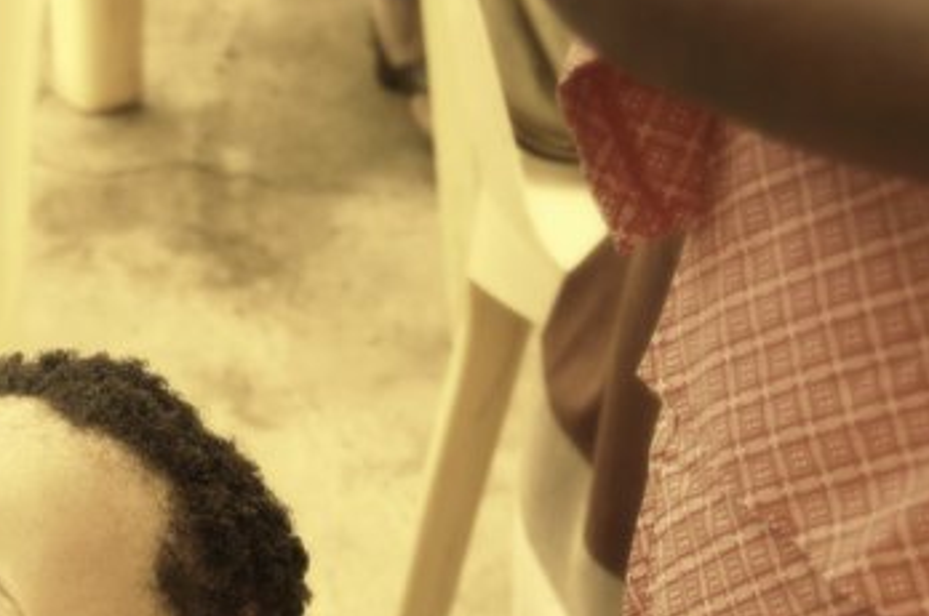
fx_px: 3737
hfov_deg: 13.9
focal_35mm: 145
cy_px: 667
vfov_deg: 9.3
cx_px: -43
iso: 200
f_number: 5.6
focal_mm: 42
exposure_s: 1/125
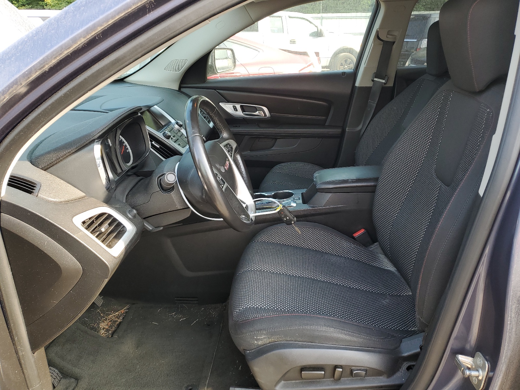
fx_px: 391
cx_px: 260
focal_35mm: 26
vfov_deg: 53.1
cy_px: 195
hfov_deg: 67.3
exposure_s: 1/167
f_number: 1.5
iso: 50
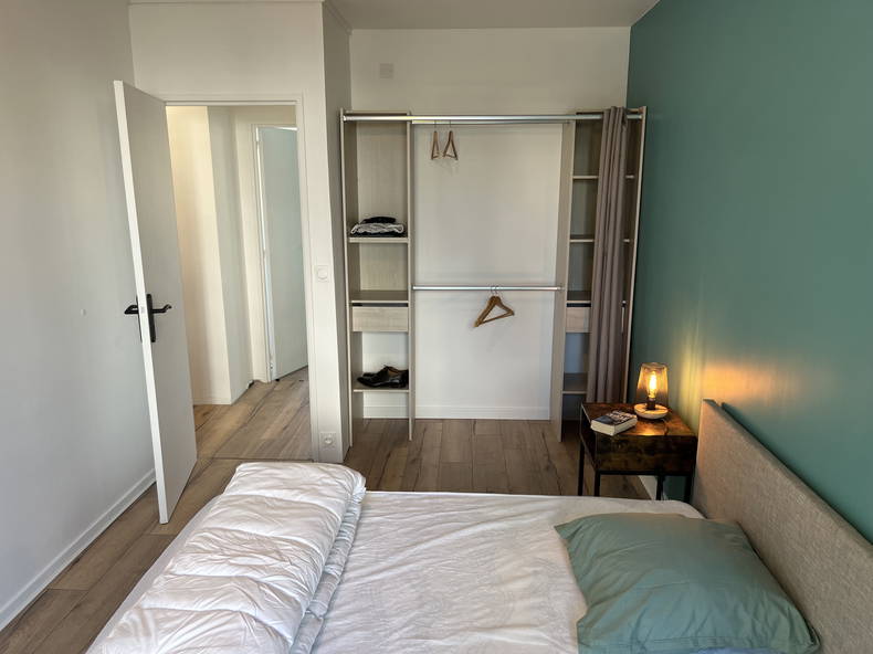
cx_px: 436
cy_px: 327
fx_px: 656
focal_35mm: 26
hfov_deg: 67.3
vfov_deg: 53.0
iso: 80
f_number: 1.6
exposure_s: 1/121
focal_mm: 5.1
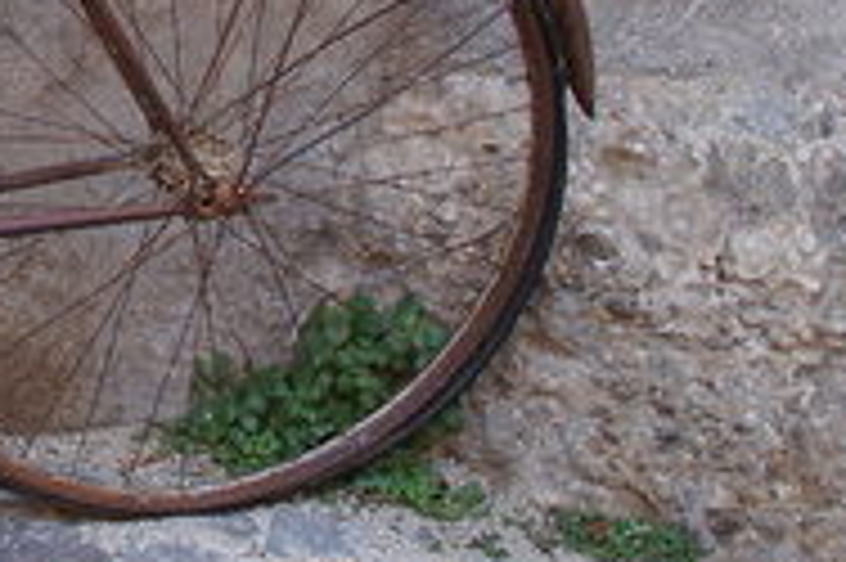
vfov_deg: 10.1
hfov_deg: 14.5
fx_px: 3146
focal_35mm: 134
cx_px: -328
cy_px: -58
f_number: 4
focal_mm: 28
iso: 320
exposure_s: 1/160
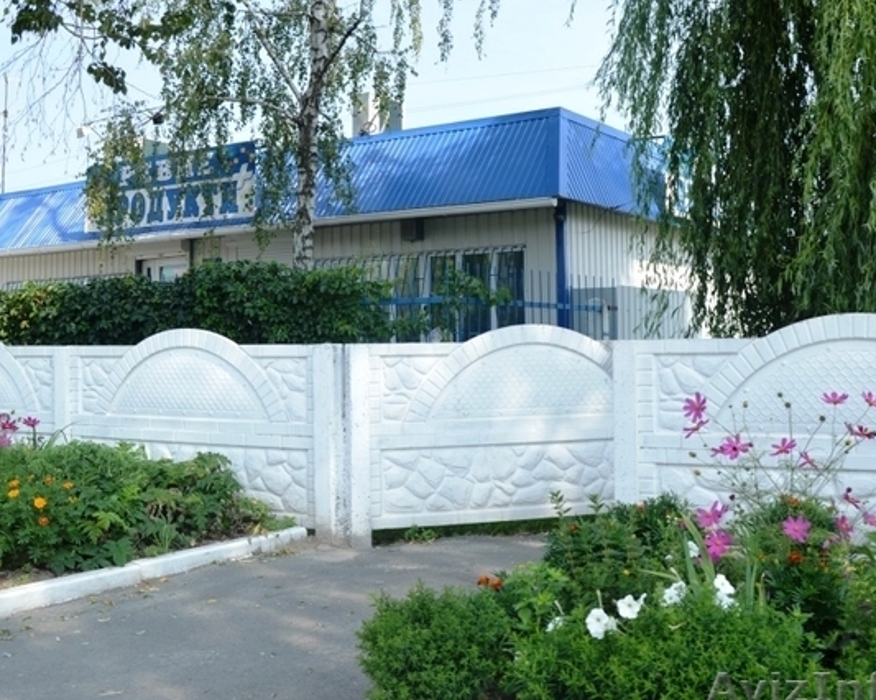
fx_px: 985
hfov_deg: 47.9
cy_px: 278
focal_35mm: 38
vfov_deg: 39.0
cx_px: 463
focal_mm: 18
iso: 100
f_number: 7.1
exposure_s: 1/200
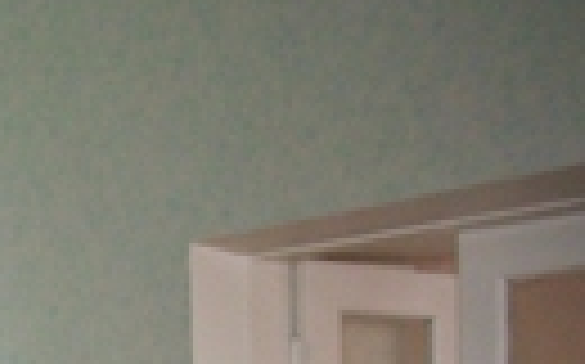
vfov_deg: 8.9
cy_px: 674
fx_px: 2230
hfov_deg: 13.9
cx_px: -328
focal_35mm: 140
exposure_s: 1/40
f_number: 2.7
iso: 200
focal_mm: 6.2
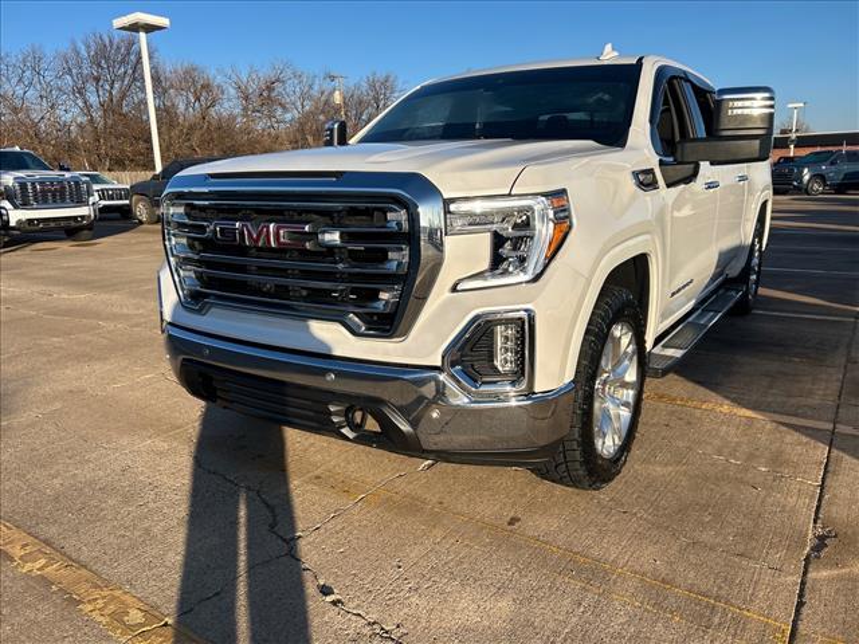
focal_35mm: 26
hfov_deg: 67.3
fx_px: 645
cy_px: 322
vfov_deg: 53.1
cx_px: 430
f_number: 1.5
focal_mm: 5.7
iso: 50
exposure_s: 1/3831
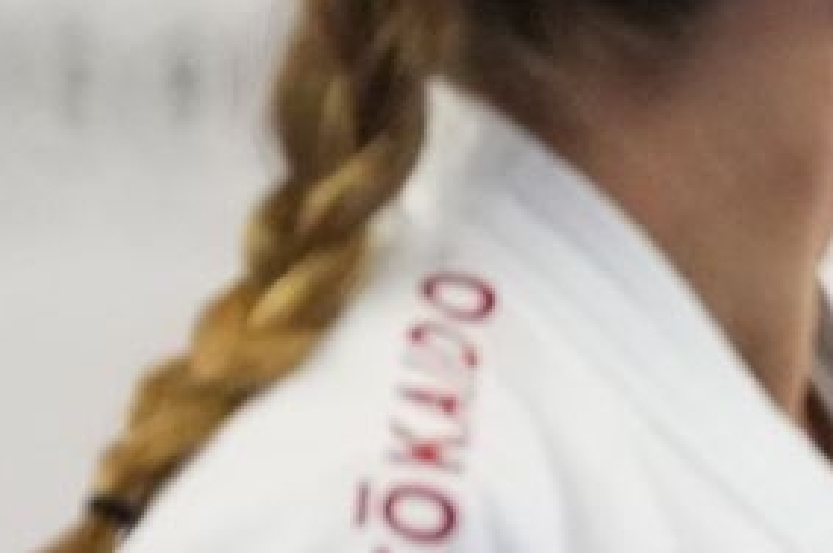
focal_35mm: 1910
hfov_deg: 1.1
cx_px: 2567
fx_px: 44144
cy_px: 294
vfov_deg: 0.7
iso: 3200
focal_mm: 200
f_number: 2.8
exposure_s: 1/1000
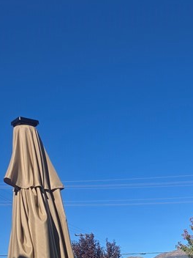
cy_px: 321
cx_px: 214
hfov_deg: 20.8
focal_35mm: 67
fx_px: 498
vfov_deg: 25.5
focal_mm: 5.4
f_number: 1.8
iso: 25
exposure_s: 1/2745
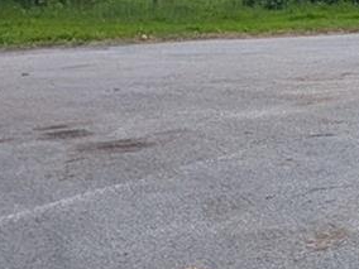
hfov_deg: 17.2
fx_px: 757
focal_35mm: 73
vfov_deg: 19.5
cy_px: -13
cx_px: 758
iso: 42
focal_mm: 1.95
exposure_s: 1/2475
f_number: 2.2
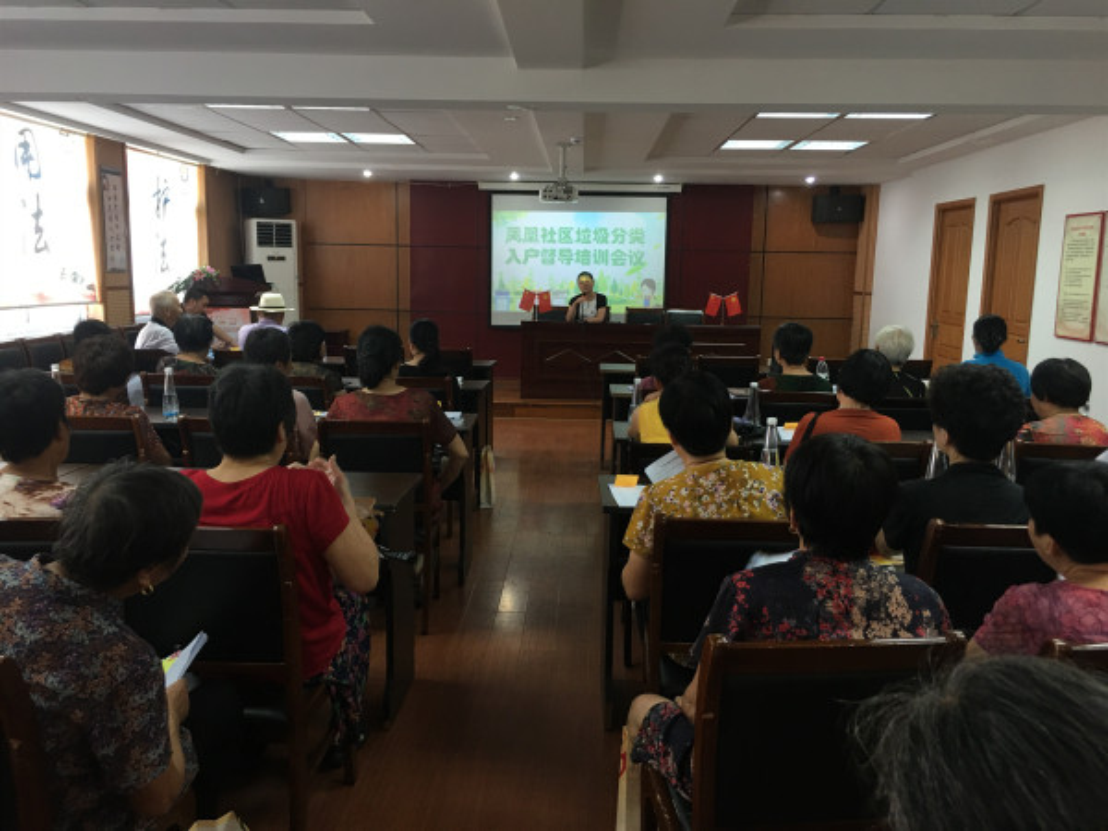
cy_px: 416
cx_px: 554
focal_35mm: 29
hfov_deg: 61.7
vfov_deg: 48.2
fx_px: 928
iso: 50
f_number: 2.2
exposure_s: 1/17
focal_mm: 4.15
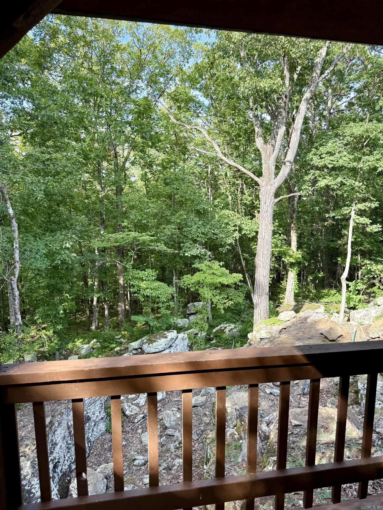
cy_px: 255
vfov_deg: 71.6
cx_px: 192
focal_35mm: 24
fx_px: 354
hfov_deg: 56.8
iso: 100
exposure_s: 1/598
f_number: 1.78
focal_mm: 6.76
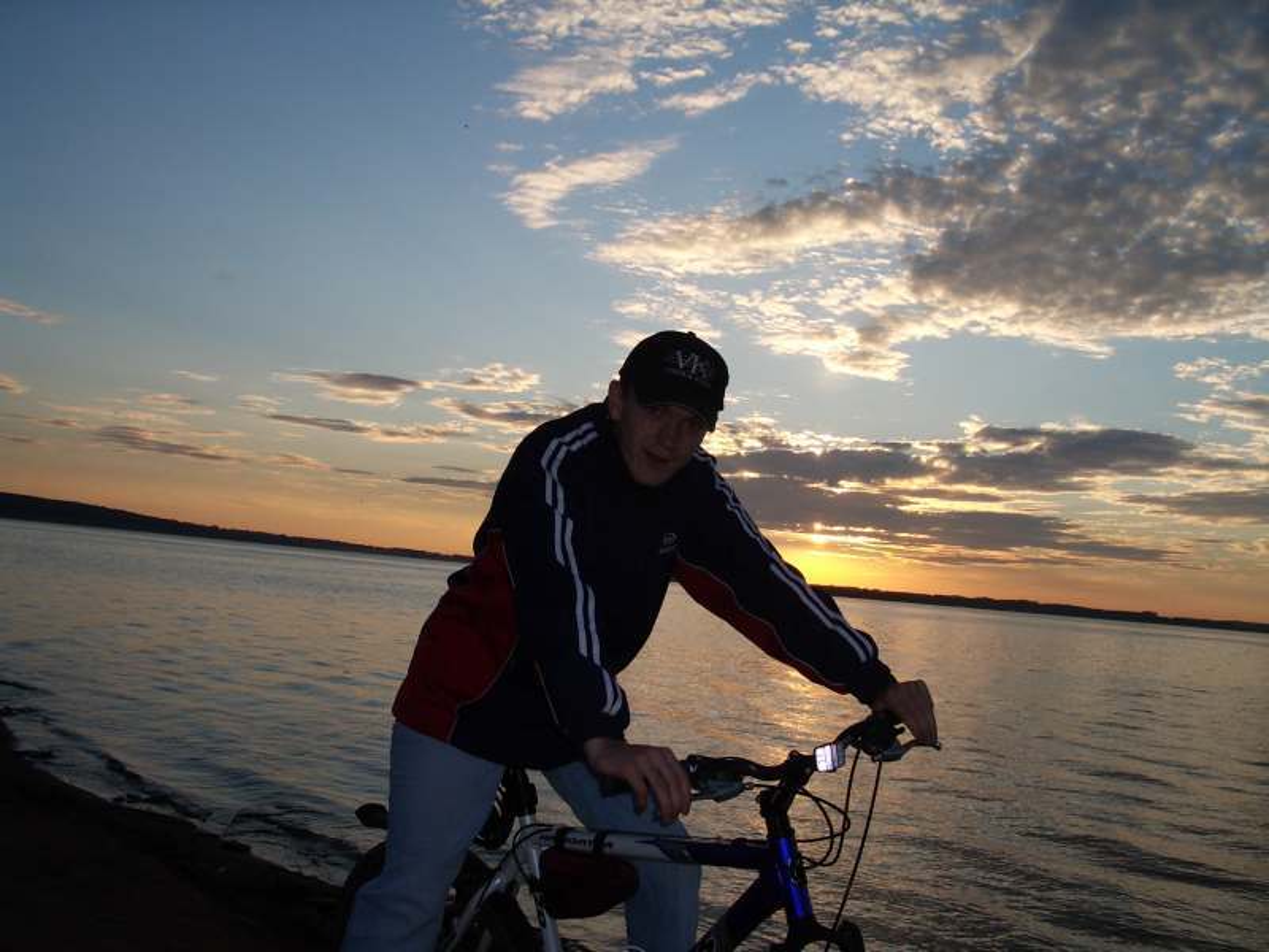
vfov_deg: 40.7
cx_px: 634
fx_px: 1283
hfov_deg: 52.6
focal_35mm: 35
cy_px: 476
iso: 80
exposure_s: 1/400
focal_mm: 5.8
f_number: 4.3
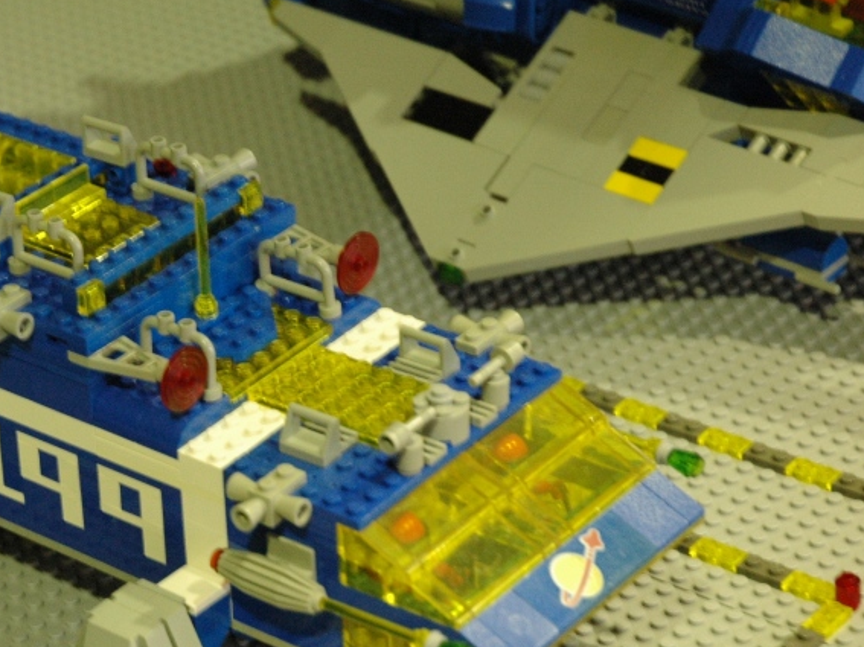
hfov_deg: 15.0
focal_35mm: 130
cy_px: 416
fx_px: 3244
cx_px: 104
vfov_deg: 11.4
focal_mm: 50
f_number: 4.5
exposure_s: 1/13
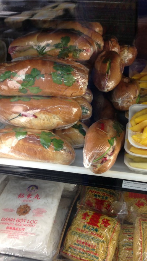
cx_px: 81
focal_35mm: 37
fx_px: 256
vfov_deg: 54.0
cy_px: 133
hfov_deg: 32.0
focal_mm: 4.13
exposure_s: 1/20
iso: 64
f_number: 2.4
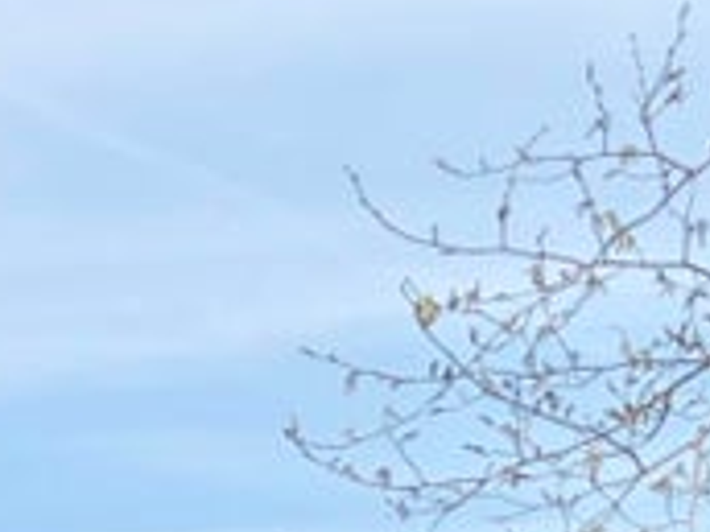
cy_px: 1848
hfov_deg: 8.5
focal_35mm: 206
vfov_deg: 6.3
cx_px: -1203
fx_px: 4225
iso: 50
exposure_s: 1/2747
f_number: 1.6
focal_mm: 5.96
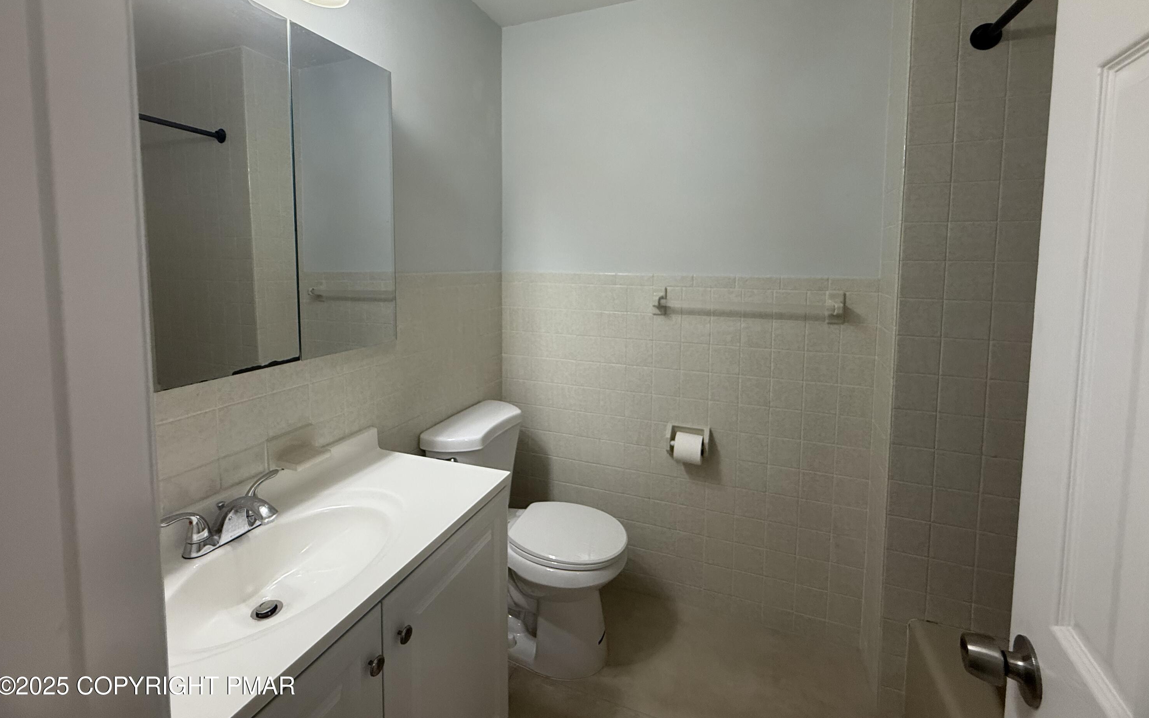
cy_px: 290
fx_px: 470
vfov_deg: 74.0
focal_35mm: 15
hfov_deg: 101.5
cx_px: 576
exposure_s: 1/120
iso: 200
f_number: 2.2
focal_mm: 2.22
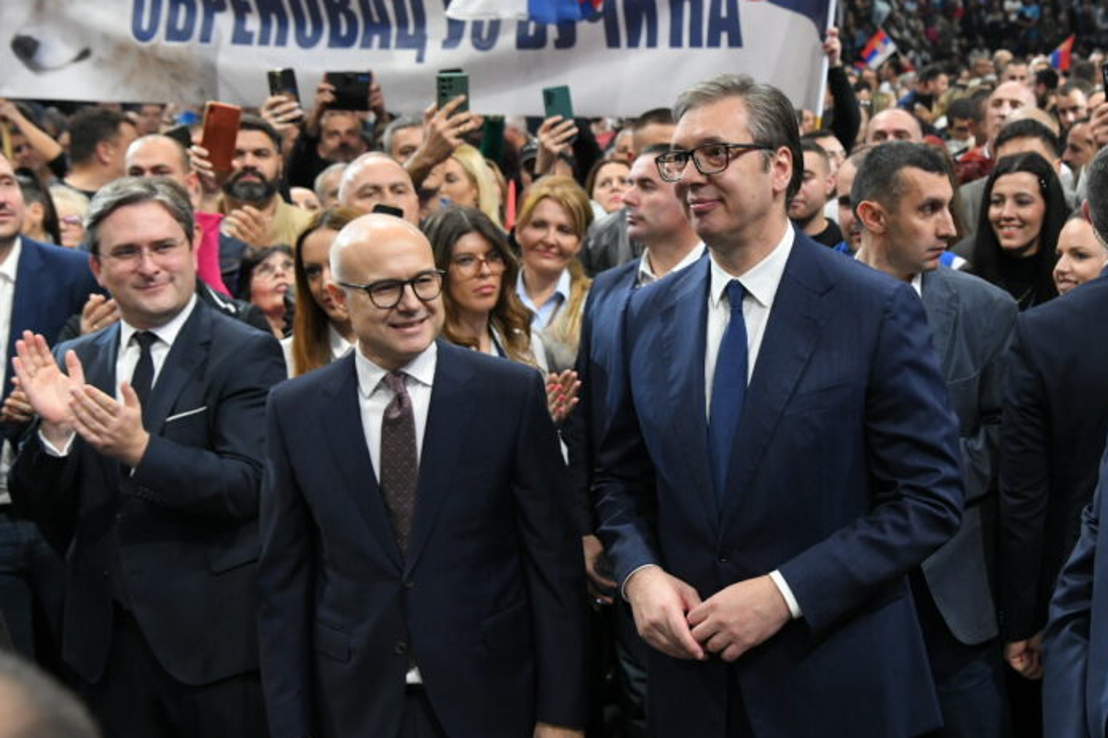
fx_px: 1723
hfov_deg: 35.1
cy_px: 387
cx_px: 791
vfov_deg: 24.2
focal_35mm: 56
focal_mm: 38
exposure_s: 1/1000
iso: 3200
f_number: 5
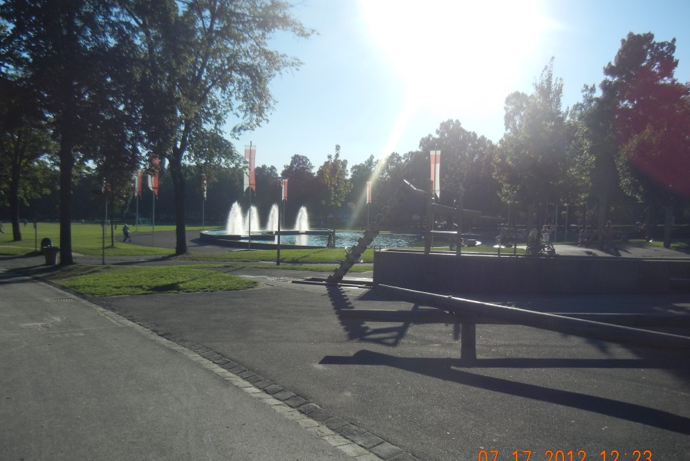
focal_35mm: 32
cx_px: 342
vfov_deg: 41.1
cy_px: 248
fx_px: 613
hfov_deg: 58.7
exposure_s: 1/582
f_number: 7
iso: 160
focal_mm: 5.4
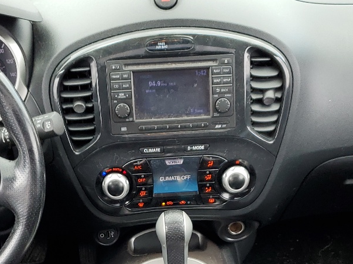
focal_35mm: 69
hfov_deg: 28.1
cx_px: 136
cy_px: 324
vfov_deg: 19.9
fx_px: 703
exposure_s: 1/149
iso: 50
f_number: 1.5
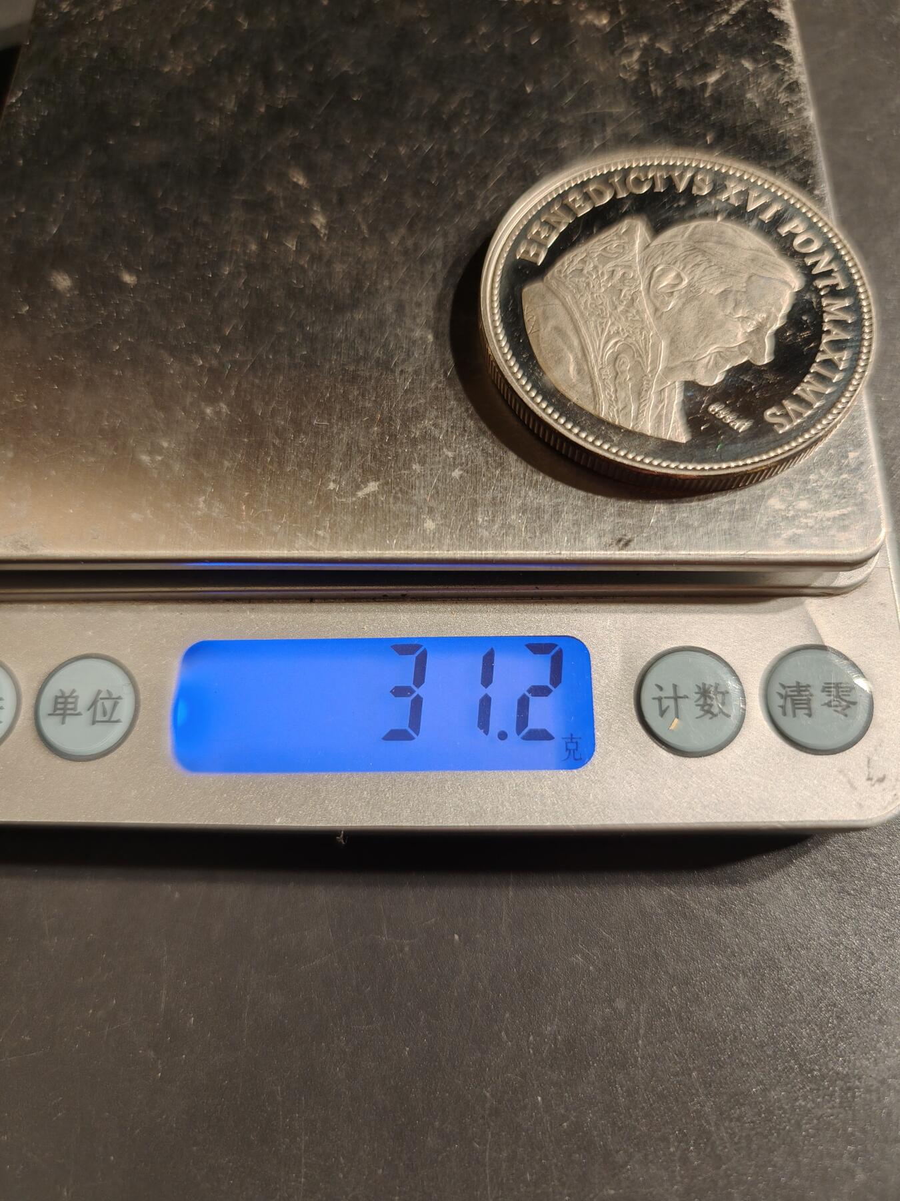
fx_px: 797
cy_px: 600
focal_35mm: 23
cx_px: 450
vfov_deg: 73.9
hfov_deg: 58.9
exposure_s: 1/152
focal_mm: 6.06
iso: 250
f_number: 1.6
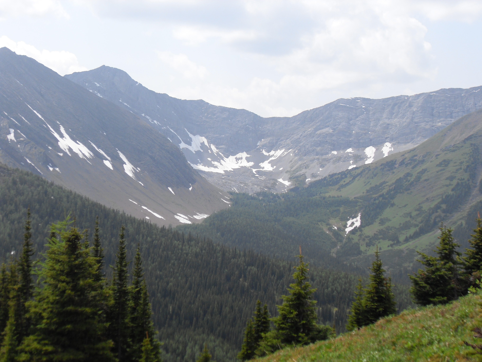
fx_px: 696
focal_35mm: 50
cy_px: 181
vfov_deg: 29.1
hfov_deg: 38.2
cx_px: 241
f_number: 8.4
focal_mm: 8.4
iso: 80
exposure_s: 1/180
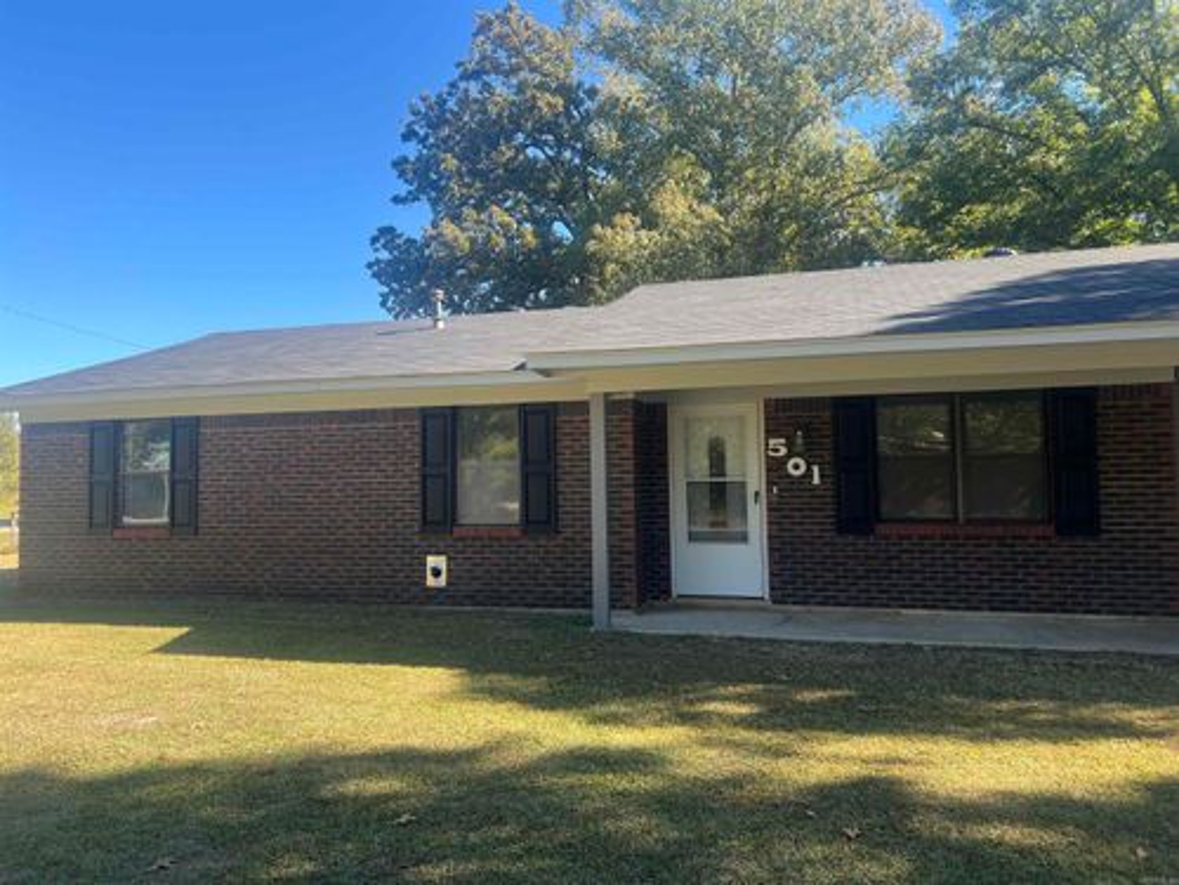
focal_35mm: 26
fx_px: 886
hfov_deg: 67.3
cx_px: 590
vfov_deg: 53.1
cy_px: 442
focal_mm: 5.7
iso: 50
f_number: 1.5
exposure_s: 1/786
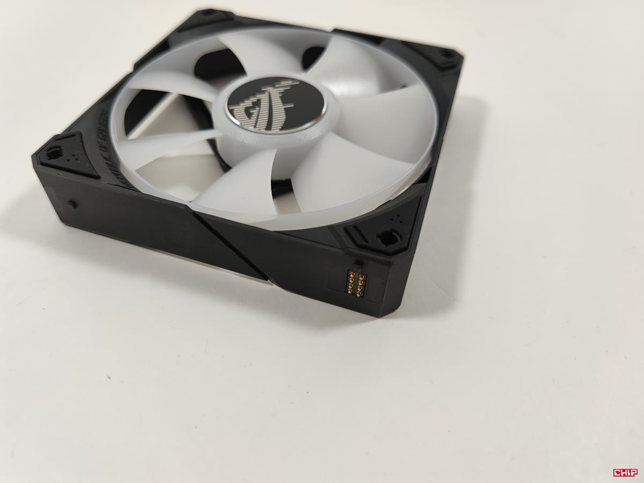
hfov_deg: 69.4
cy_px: 242
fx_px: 465
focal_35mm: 25
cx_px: 322
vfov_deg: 54.9
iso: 67
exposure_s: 1/100
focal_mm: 6.78
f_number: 1.85
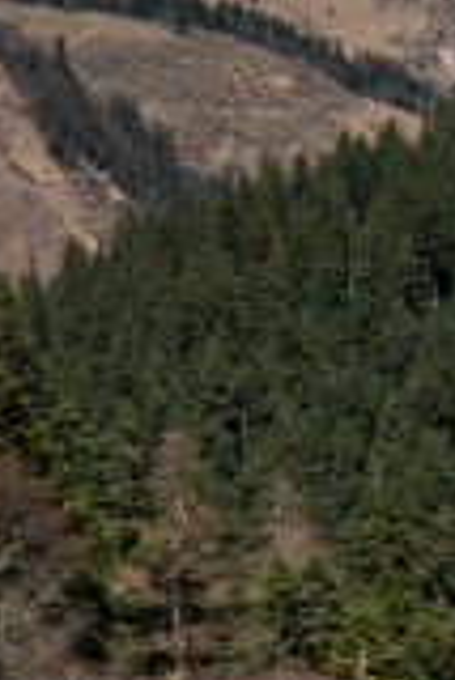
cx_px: -855
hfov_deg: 5.0
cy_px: 98
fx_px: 4956
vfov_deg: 7.8
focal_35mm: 262
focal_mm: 35
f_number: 13
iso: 125
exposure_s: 1/320
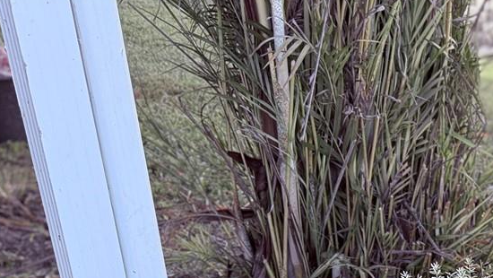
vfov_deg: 13.9
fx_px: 994
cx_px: 589
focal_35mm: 76
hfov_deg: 25.1
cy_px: 527
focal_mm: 6.76
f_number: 1.78
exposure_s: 1/481
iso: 100
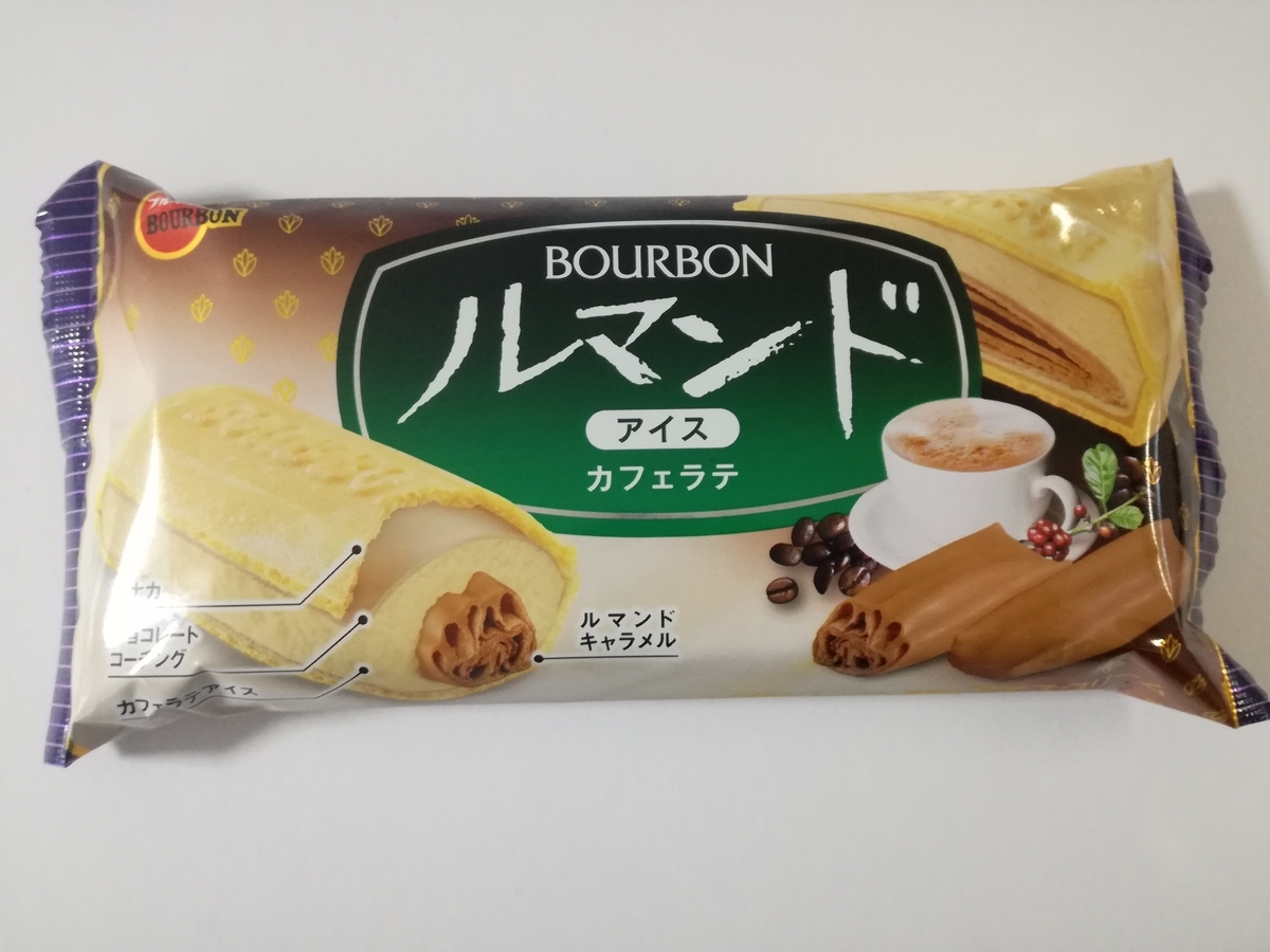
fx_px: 991
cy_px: 476
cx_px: 635
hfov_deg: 65.3
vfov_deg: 51.4
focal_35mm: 27
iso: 400
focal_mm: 3.79
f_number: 2
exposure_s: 1/30
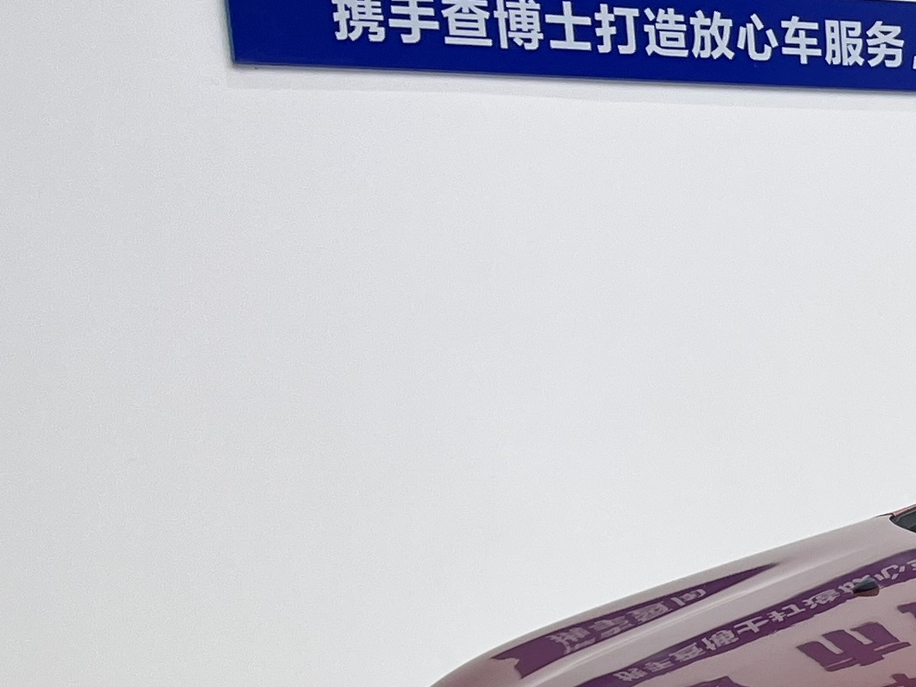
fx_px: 2619
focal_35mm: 99
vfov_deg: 14.3
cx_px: 1563
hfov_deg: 17.0
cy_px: 901
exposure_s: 1/100
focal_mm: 5.1
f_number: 1.6
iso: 50
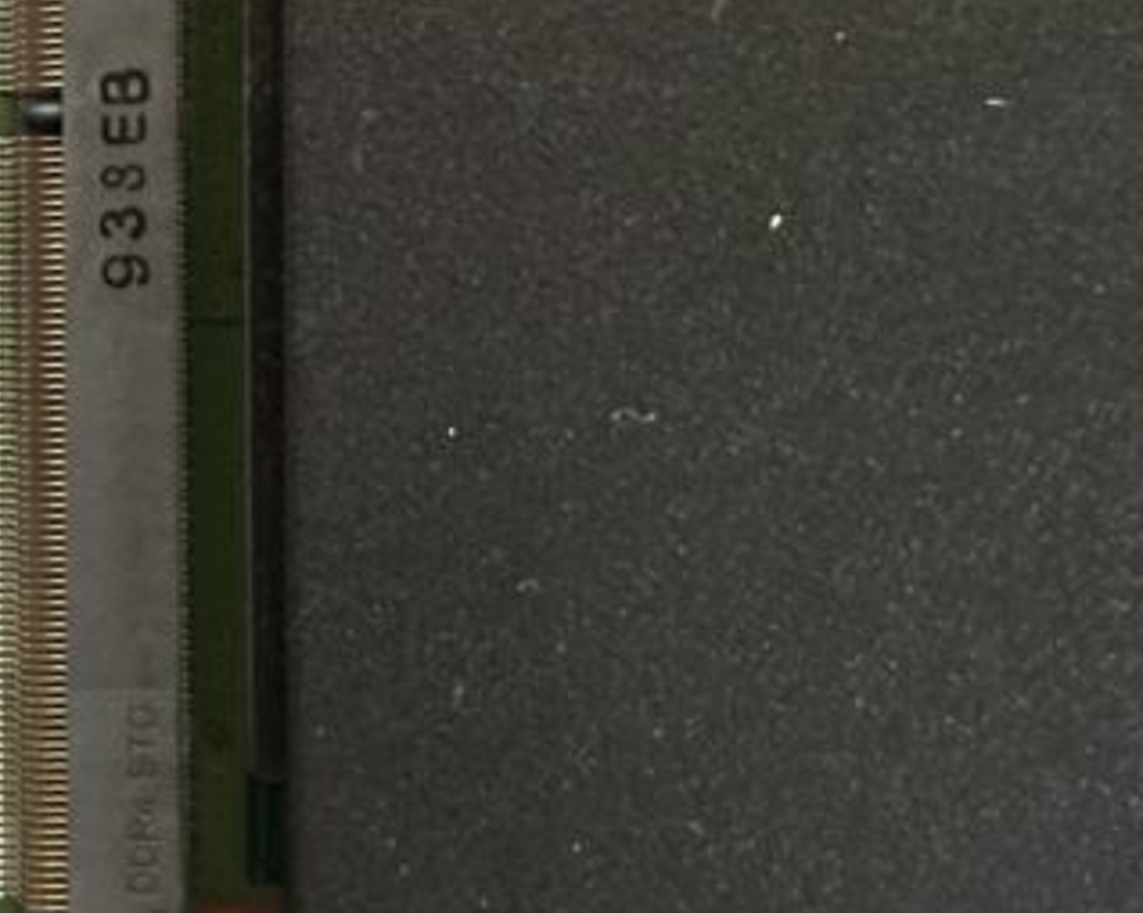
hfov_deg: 12.3
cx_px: -410
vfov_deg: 10.2
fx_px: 5105
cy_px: 198
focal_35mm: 151
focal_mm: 6.86
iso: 640
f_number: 1.78
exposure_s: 1/20
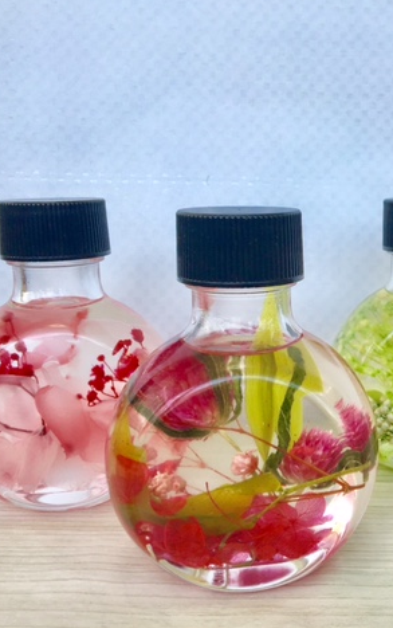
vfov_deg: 47.2
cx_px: 347
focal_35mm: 42
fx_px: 719
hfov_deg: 29.4
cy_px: 310
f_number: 2.2
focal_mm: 4.15
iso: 25
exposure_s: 1/121
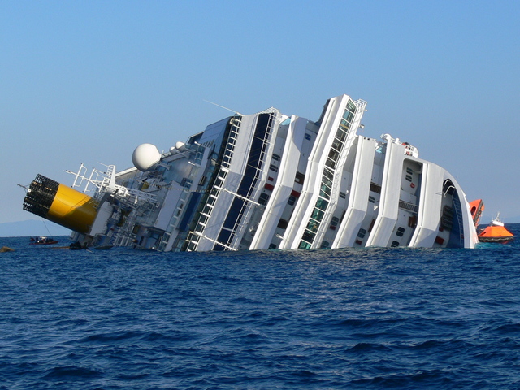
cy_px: 195
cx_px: 260
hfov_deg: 17.7
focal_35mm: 111
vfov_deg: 13.3
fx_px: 1667
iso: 80
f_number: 5.6
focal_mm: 14.9
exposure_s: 1/400
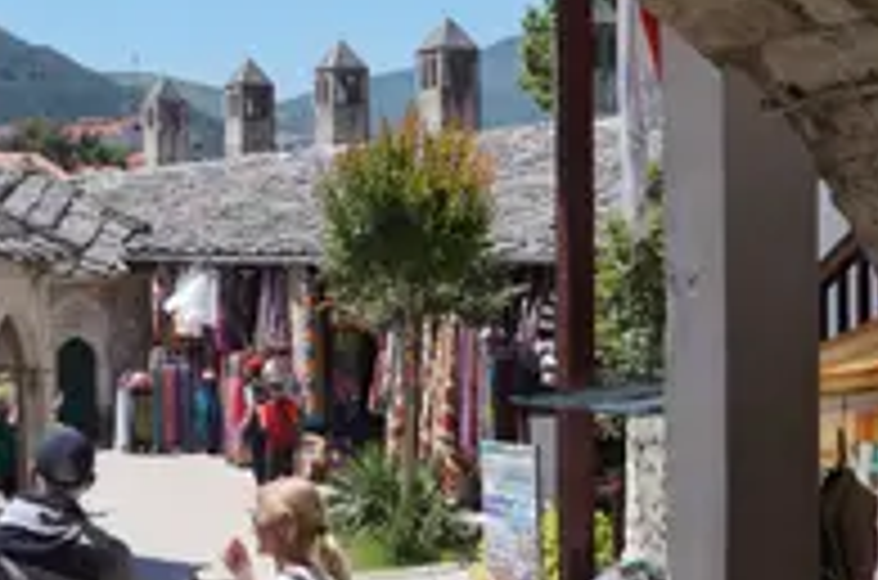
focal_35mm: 74
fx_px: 1800
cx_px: 153
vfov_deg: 18.3
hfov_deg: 26.8
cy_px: 319
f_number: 6.3
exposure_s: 1/400
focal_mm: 24
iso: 100
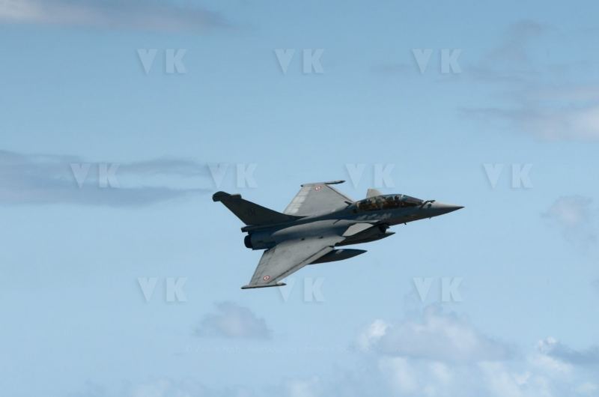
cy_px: 198
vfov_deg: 4.6
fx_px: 4982
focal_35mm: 300
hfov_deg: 6.9
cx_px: 300
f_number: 8
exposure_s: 1/3200
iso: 400
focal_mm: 200
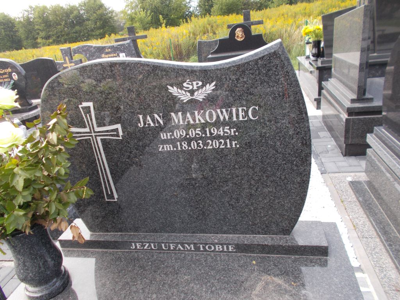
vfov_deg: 53.1
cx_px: 200
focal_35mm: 26
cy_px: 150
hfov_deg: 67.3
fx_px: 300
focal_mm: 4.6
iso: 80
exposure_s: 1/160
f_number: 3.2
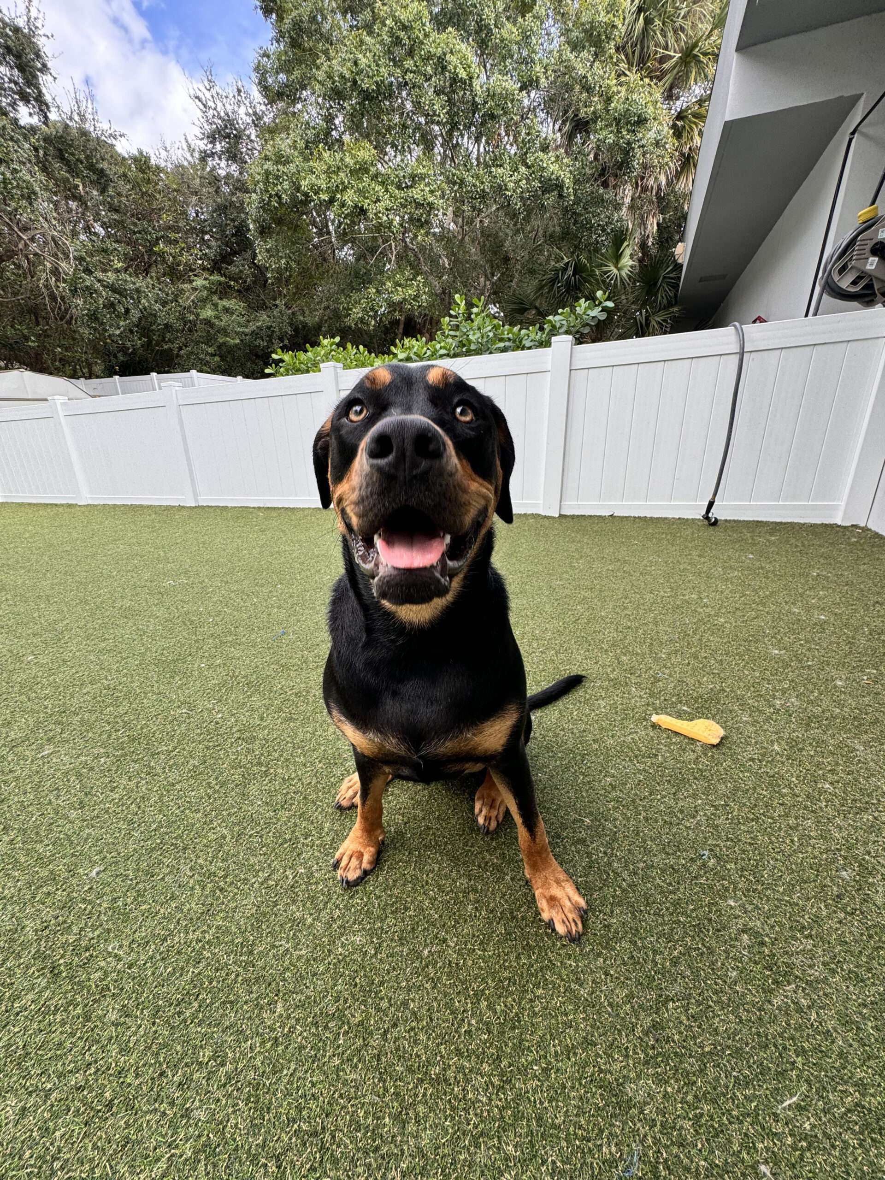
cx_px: 442
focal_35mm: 14
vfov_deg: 102.1
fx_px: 477
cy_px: 590
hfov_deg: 85.7
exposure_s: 1/237
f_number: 2.2
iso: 40
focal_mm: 2.22
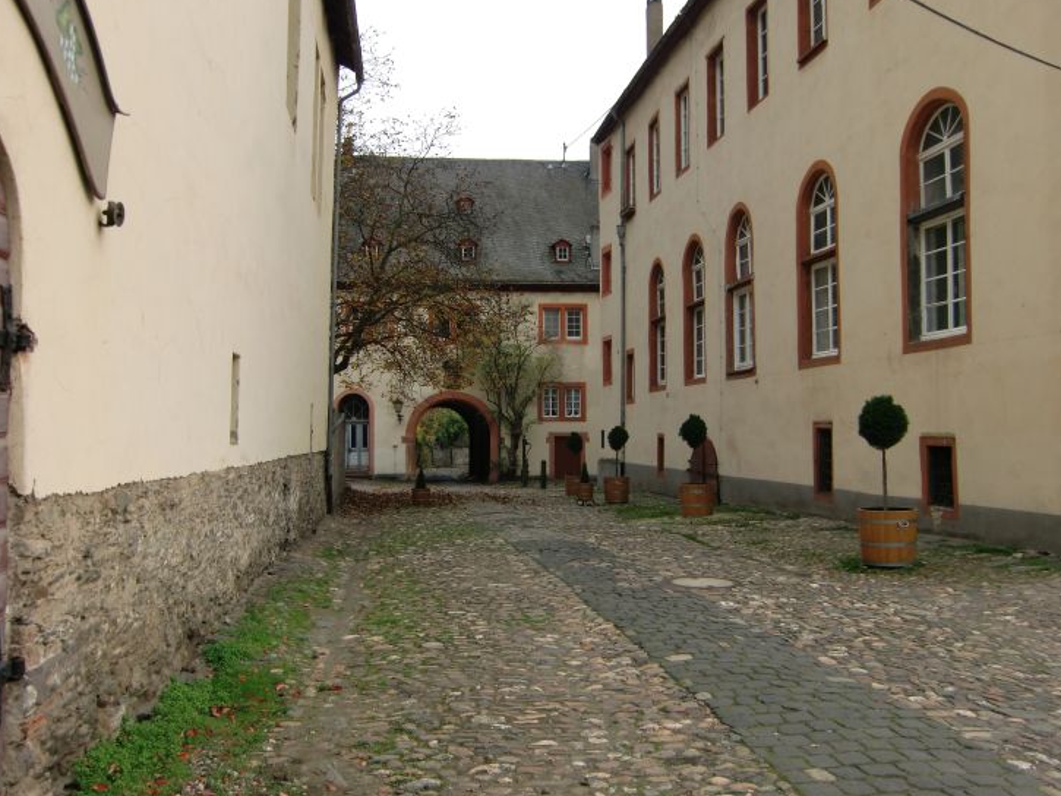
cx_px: 521
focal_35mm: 32
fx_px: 981
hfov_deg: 56.8
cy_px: 395
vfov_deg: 44.2
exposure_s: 1/160
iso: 64
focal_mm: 5.2
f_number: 3.5
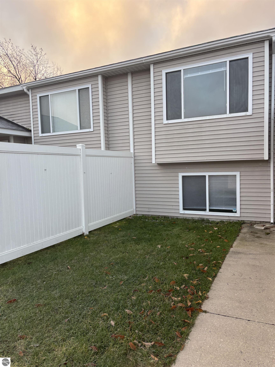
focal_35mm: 26
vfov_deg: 67.3
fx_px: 275
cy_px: 184
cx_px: 138
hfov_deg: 53.1
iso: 50
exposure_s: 1/212
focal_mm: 5.96
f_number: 1.6
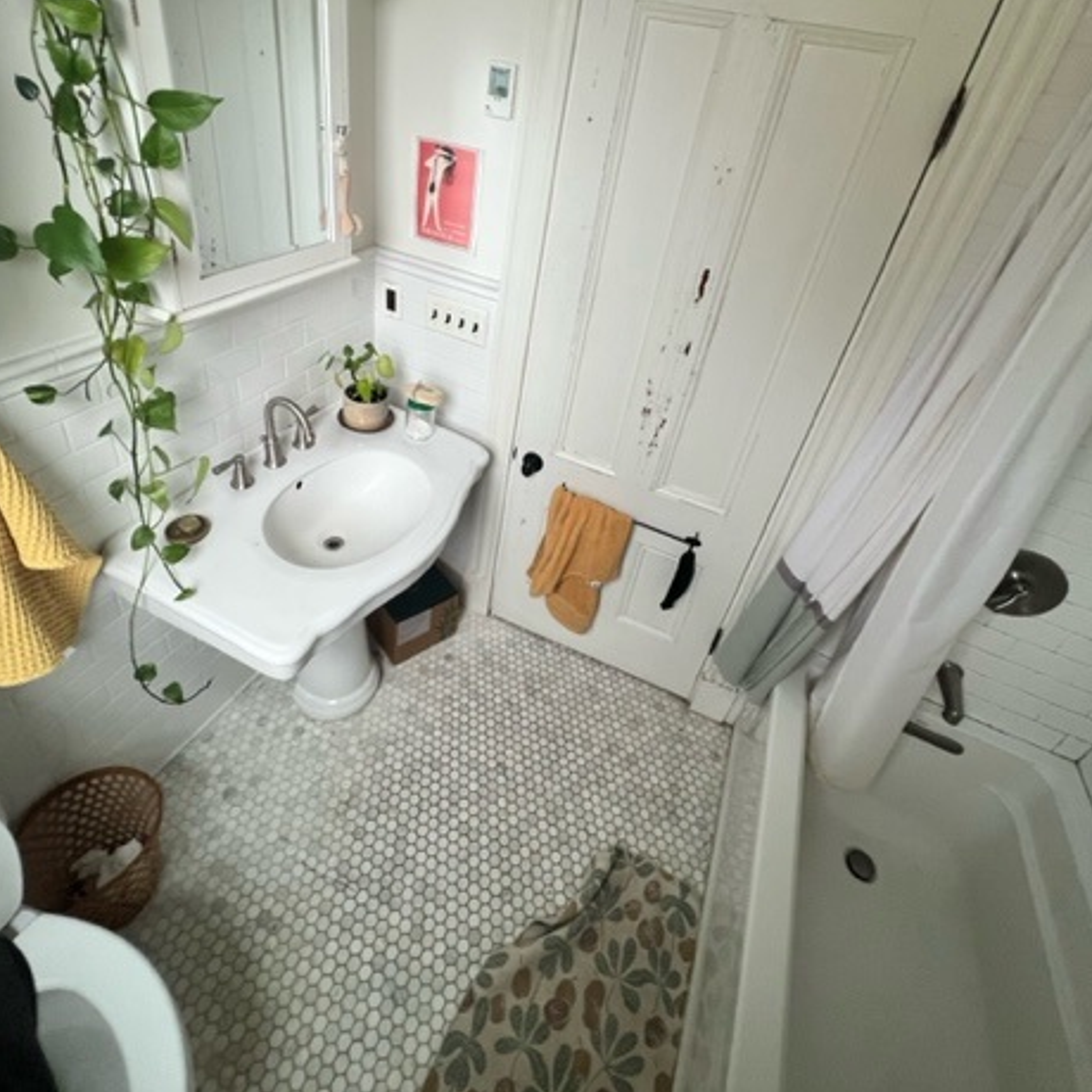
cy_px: 415
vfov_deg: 85.9
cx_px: 541
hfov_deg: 87.4
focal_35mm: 16
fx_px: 571
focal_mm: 1.57
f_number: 1.8
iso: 160
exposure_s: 1/99
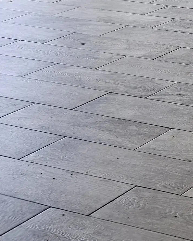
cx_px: 531
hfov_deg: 11.2
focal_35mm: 101
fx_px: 721
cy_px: -160
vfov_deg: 16.6
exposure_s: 1/120
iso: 50
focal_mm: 6.3
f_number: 1.7
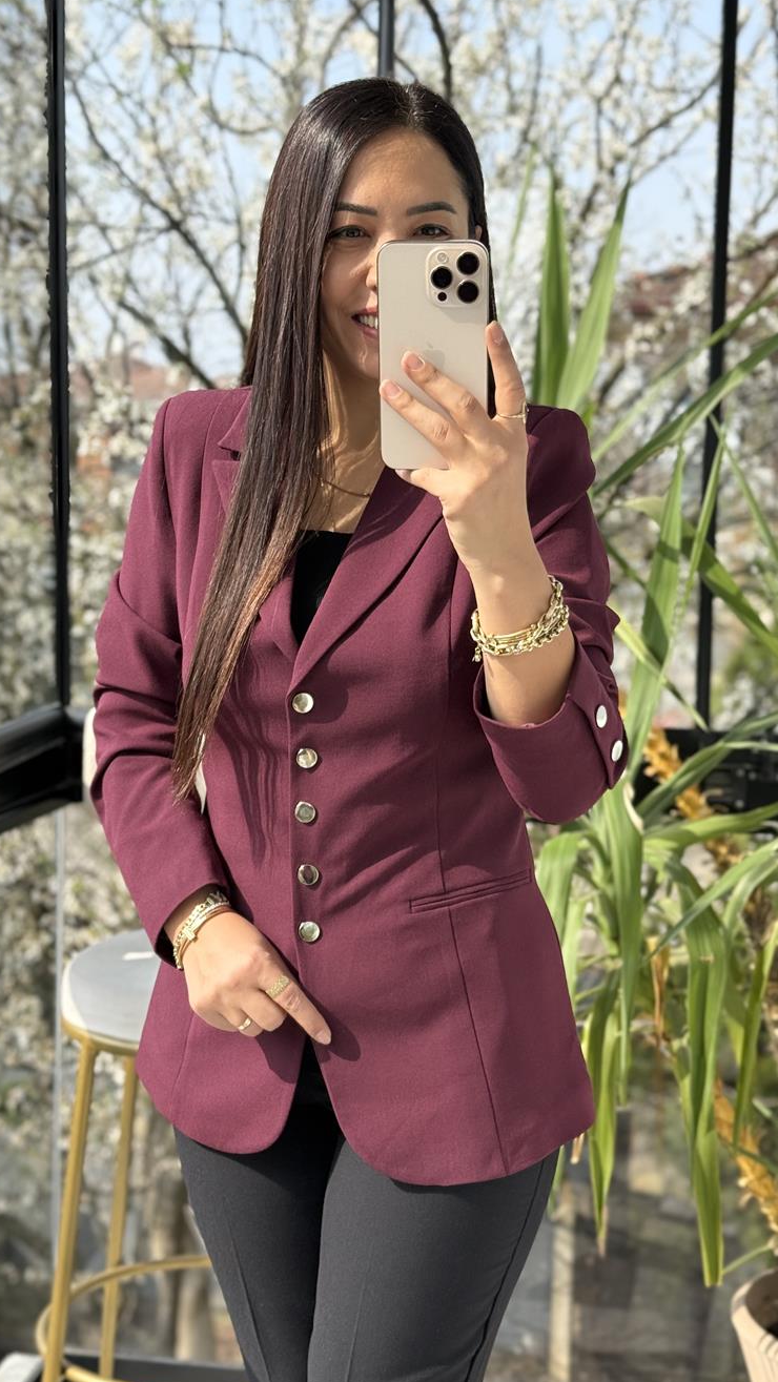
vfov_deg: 39.2
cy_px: 693
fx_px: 1943
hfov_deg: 22.6
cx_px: 412
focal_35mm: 53
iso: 80
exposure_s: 1/810
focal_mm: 6.76
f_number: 1.78
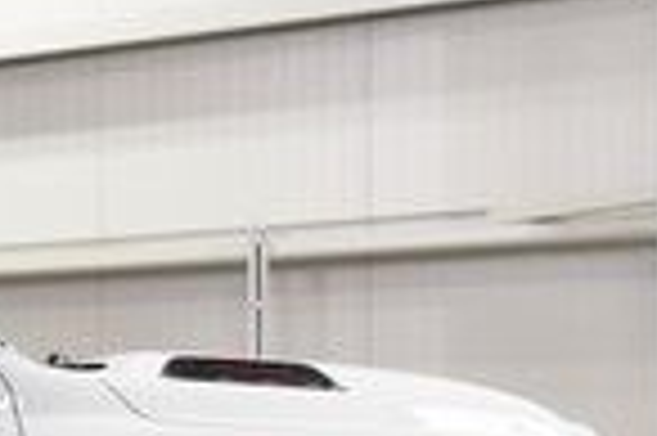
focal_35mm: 158
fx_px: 2880
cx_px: -738
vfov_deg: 8.4
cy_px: 681
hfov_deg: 11.5
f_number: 7.1
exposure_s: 1/30
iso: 500
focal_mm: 24
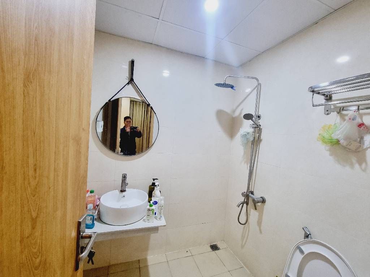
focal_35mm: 13
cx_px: 185
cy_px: 138
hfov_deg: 106.2
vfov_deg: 89.9
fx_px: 139
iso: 320
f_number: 2.2
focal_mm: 2.2
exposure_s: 1/50
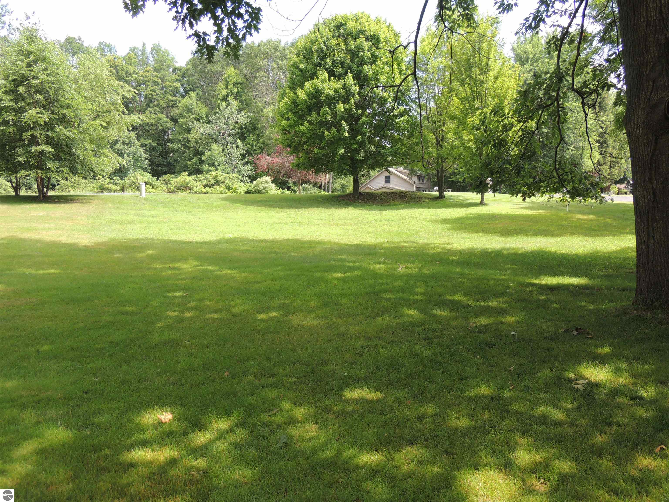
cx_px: 334
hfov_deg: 60.0
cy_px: 251
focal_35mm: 30
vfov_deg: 46.8
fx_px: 580
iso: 100
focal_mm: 5.3
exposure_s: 1/250
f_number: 3.1
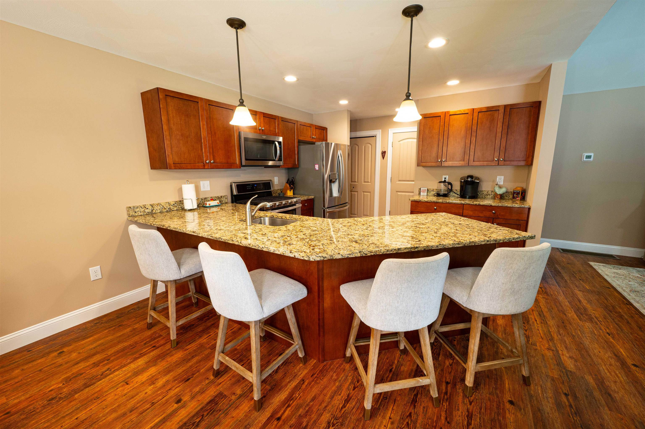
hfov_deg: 104.3
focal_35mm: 14
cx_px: 322
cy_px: 214
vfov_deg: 81.1
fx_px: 251
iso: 800
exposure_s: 1/6
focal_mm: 14
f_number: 11
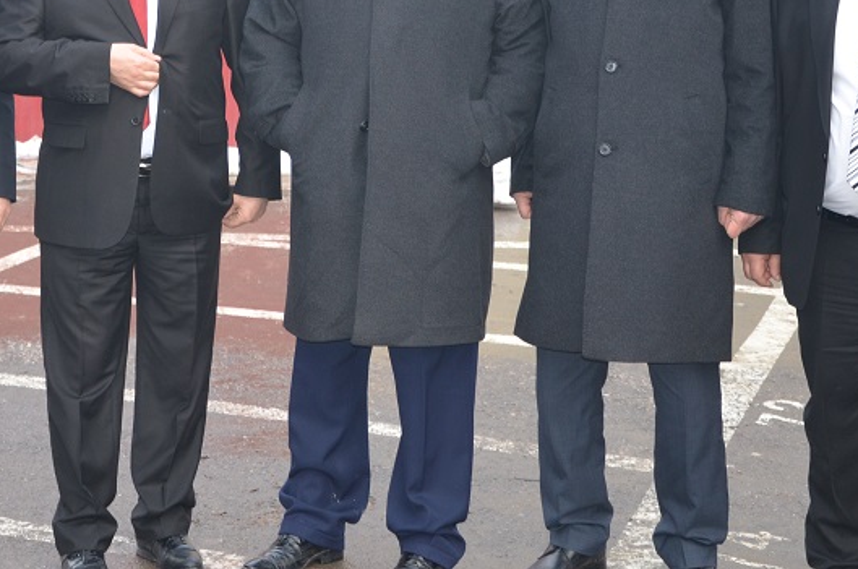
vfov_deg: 14.2
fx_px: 2261
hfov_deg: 21.3
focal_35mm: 95
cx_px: 227
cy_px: 62
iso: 400
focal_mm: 34
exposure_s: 1/100
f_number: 4.2
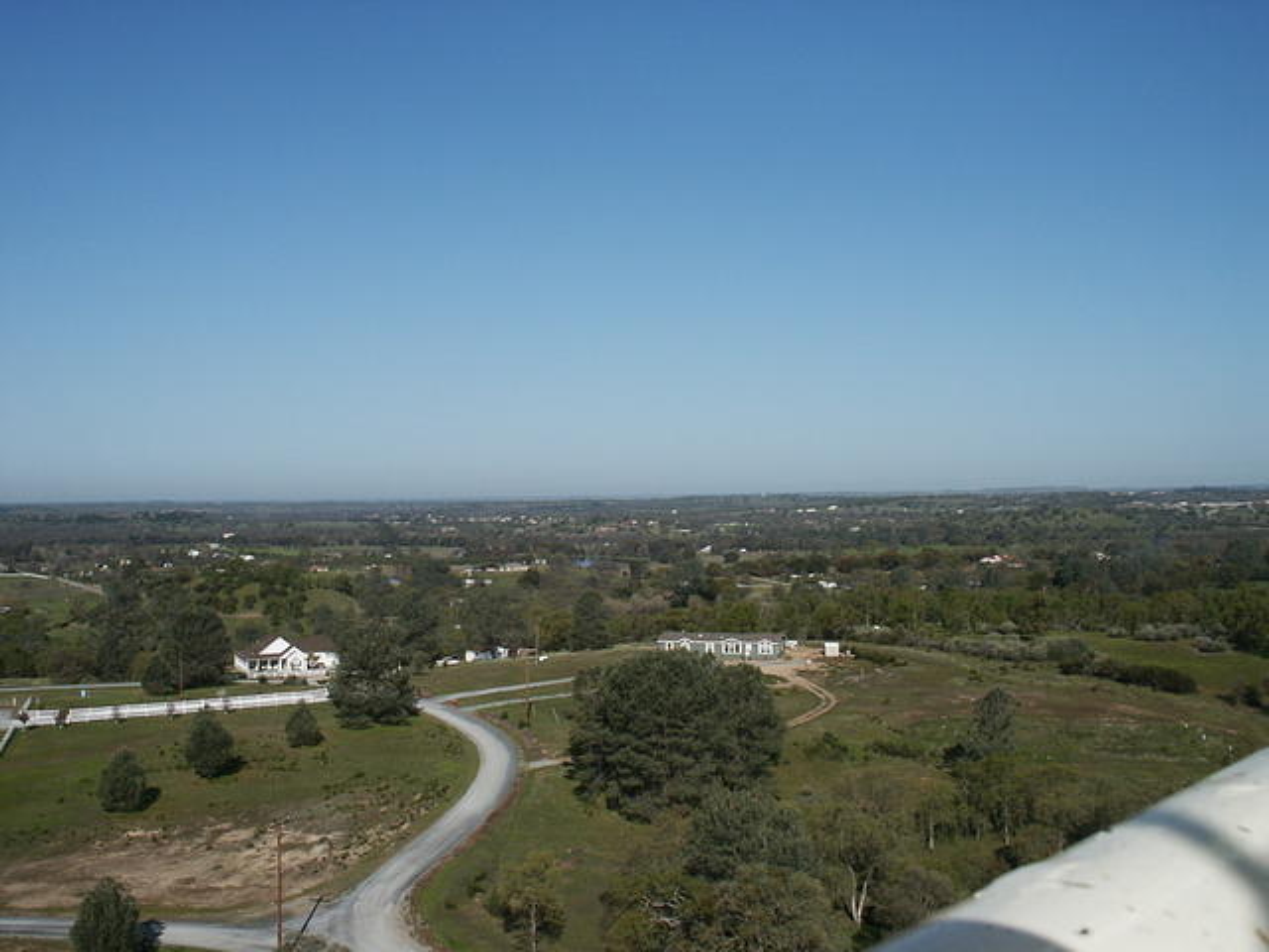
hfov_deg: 52.6
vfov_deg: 40.7
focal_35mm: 35
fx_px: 1283
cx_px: 634
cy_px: 476
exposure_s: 1/500
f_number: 6.7
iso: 64
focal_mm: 7.18
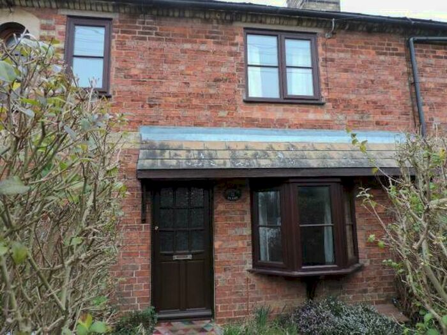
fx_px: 310
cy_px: 168
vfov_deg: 56.8
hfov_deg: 71.6
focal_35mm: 24
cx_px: 224
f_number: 3
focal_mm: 4.3
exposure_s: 1/100
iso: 80
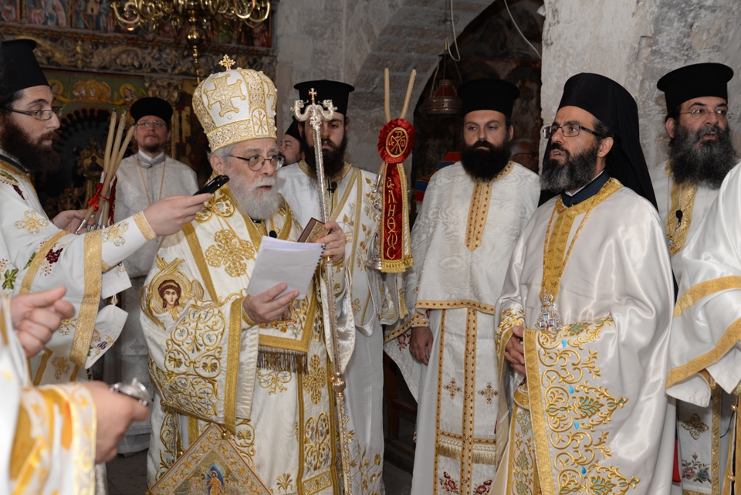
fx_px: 824
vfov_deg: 33.4
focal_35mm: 40
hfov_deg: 48.4
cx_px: 370
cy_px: 248
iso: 400
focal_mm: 40
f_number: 5
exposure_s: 1/100
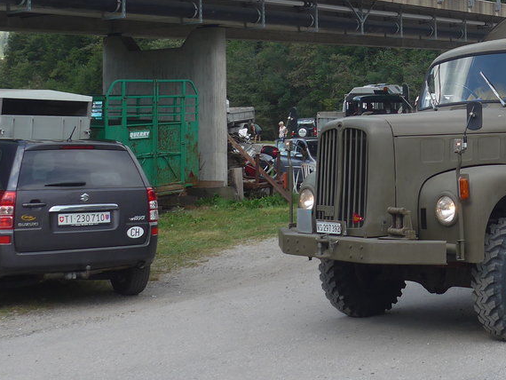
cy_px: 34
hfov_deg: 30.0
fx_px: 892
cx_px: 477
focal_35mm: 61
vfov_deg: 23.4
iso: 80
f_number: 2.8
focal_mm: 6
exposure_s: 1/500
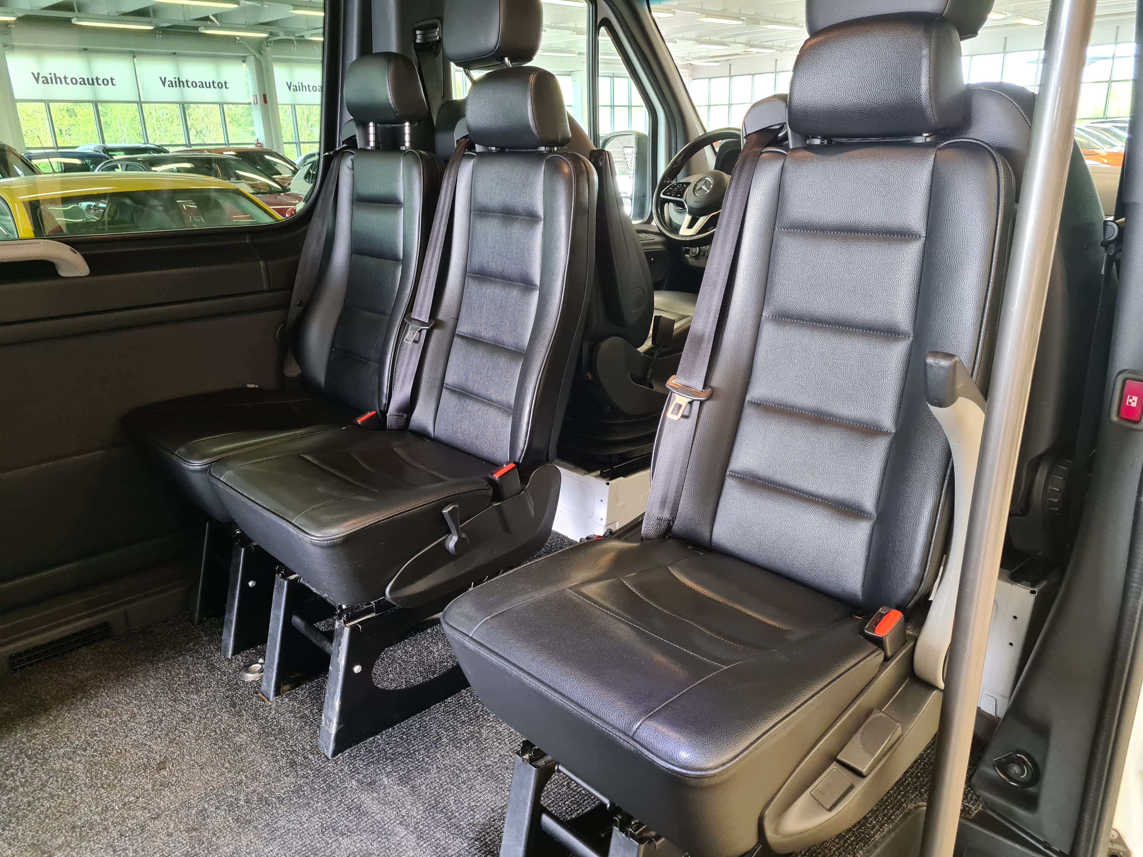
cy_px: 428
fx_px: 859
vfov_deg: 53.1
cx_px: 572
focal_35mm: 26
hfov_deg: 67.3
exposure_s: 1/50
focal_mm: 5.4
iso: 500
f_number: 1.8
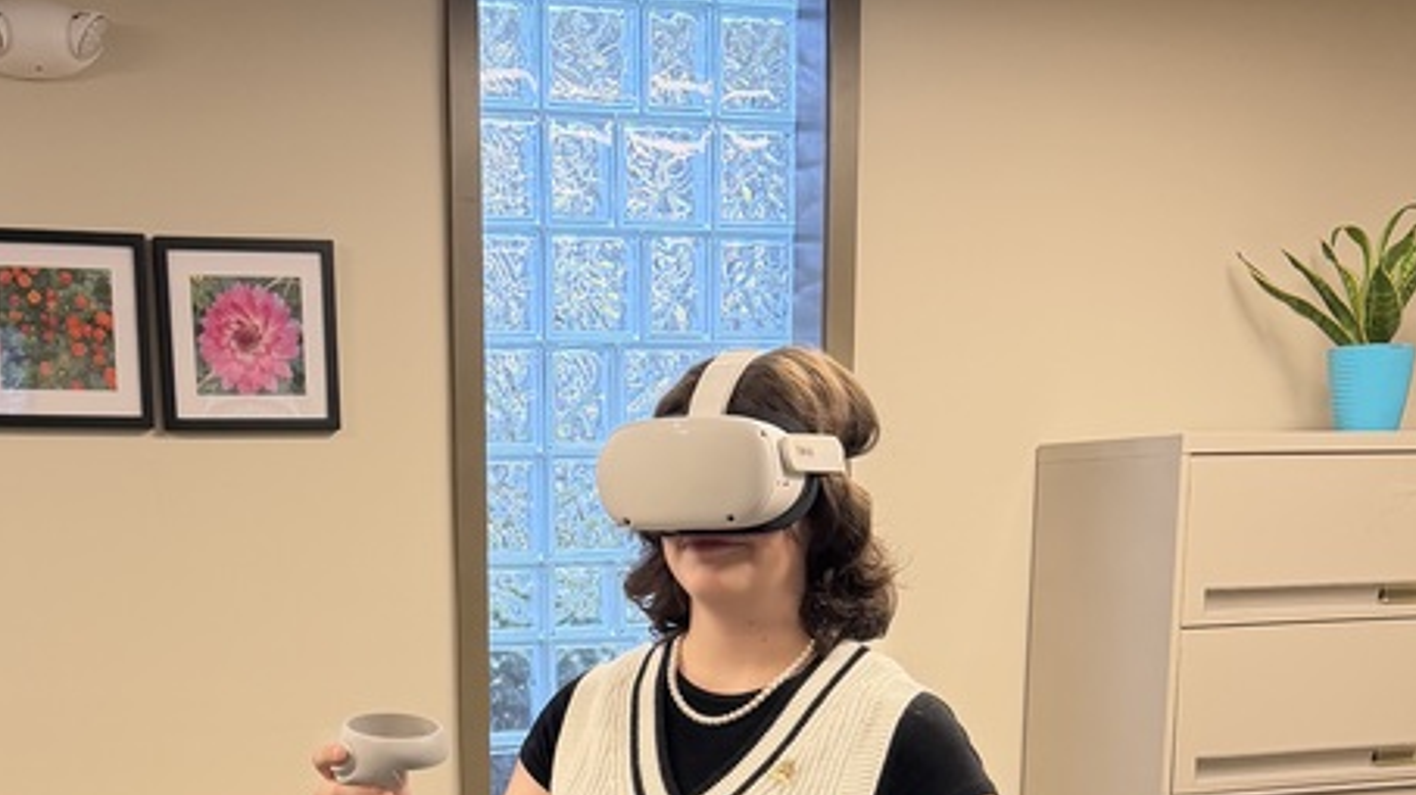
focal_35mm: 59
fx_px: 2214
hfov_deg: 35.2
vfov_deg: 18.8
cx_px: 521
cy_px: 1041
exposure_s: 1/60
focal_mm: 6.76
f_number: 1.78
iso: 160
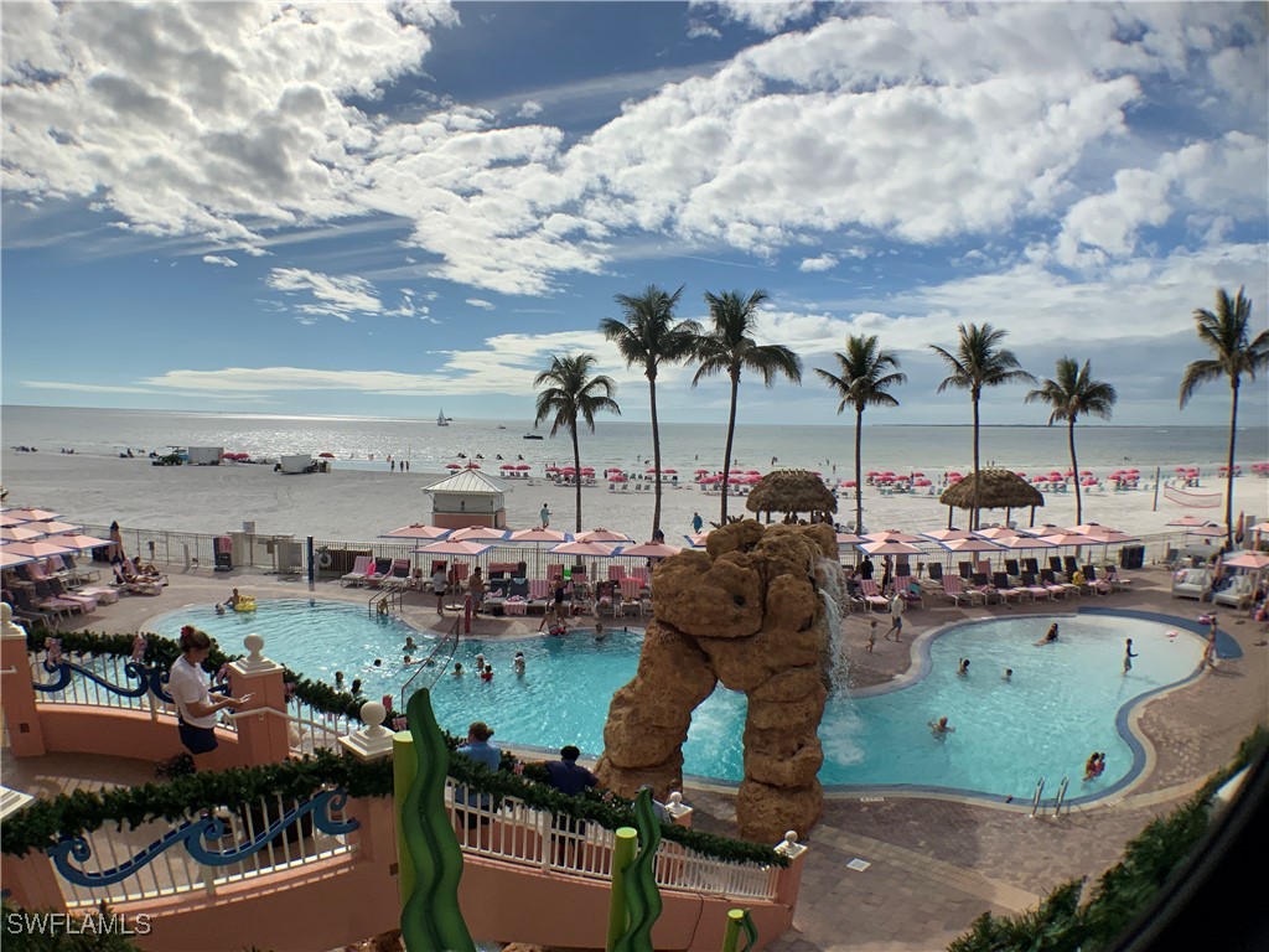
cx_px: 634
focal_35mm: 29
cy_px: 476
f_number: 1.8
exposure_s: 1/6536
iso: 16
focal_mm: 3
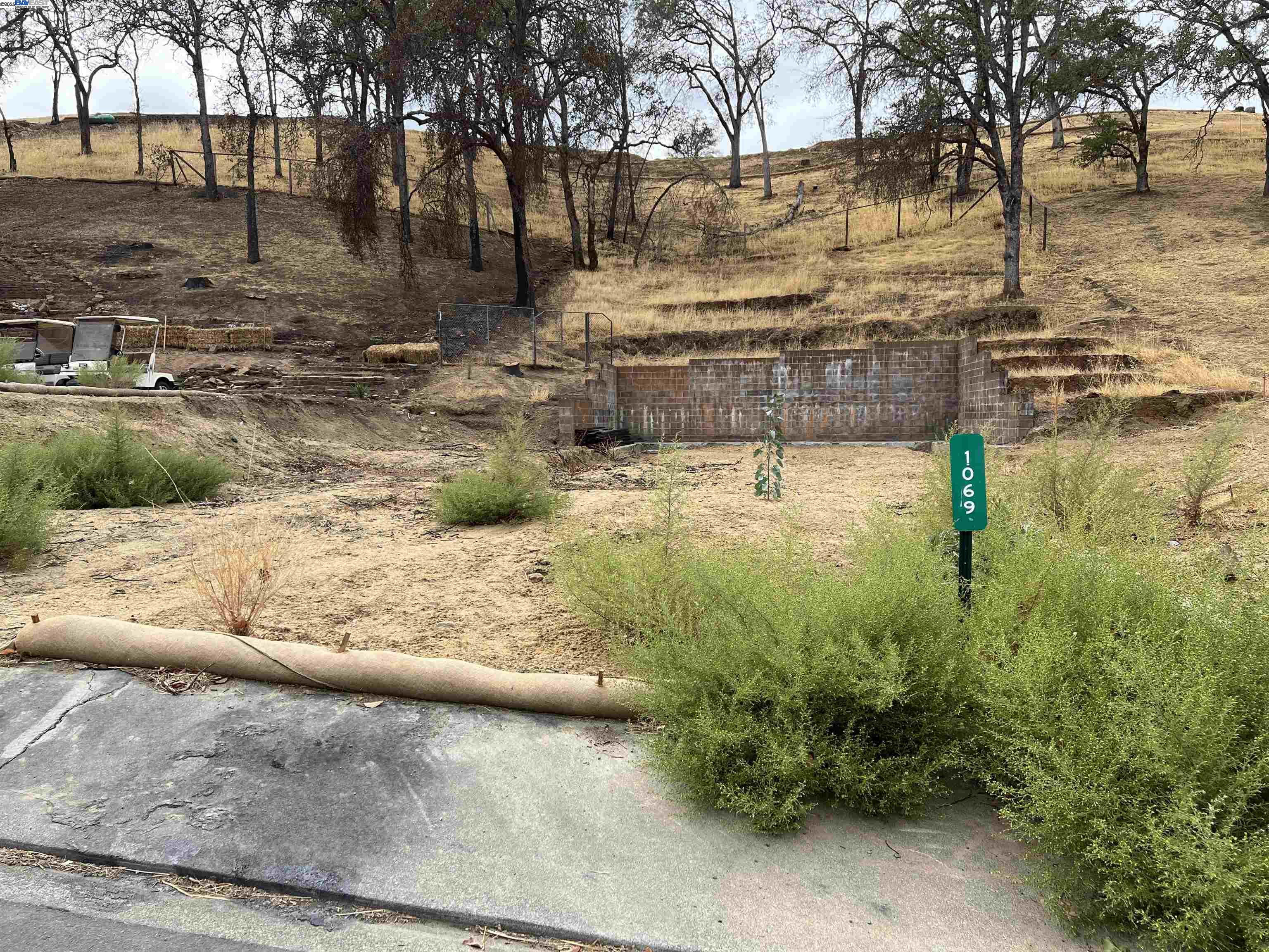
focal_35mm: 26
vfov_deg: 53.1
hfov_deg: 67.3
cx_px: 634
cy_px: 476
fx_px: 953
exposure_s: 1/1808
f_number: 1.5
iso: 50
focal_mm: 5.7
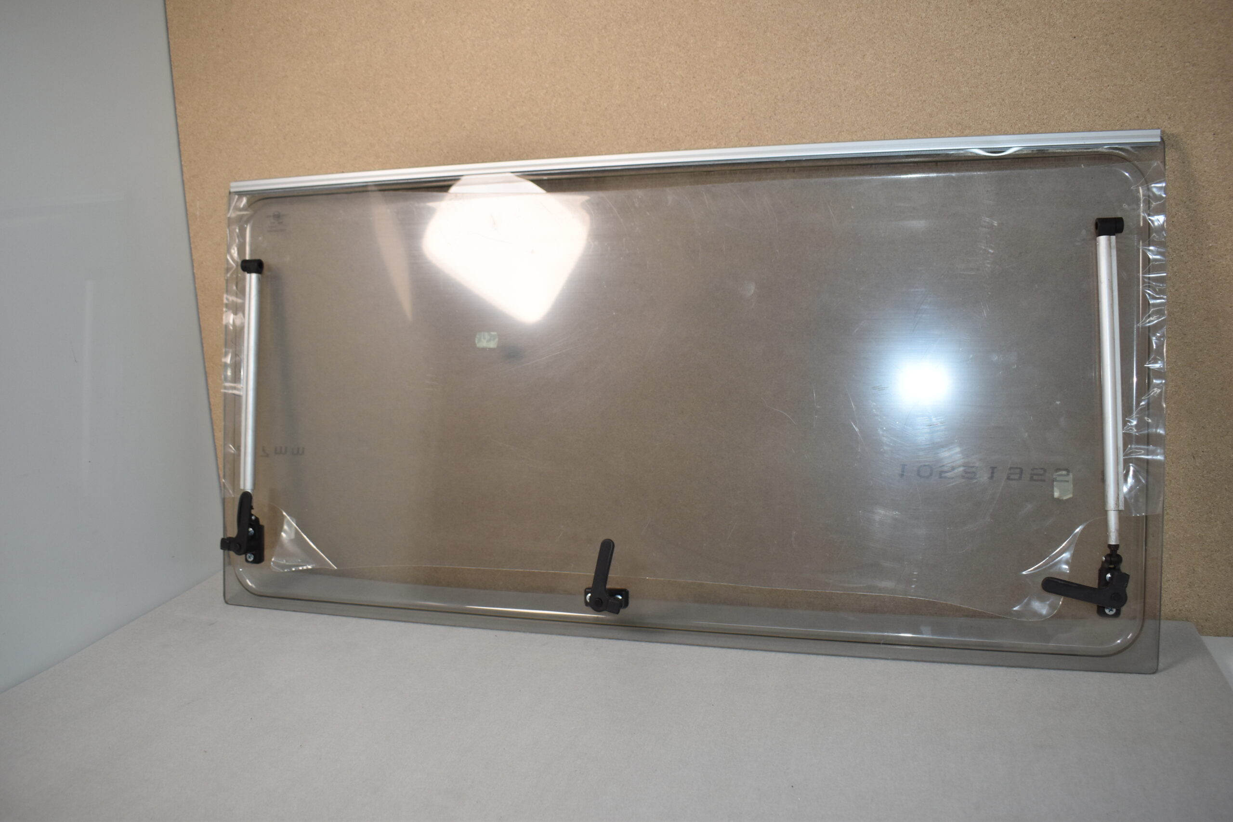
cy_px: 411
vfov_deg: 47.9
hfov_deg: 67.4
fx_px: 925
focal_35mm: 27
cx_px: 616
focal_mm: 18
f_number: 5
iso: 400
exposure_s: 1/200
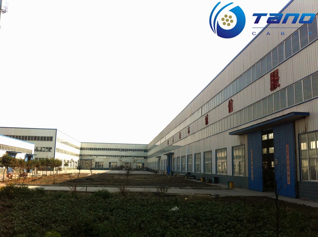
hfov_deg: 52.7
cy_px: 118
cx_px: 159
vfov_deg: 40.6
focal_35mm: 35
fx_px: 321
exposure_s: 1/1774
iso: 80
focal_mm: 3.85
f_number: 2.8
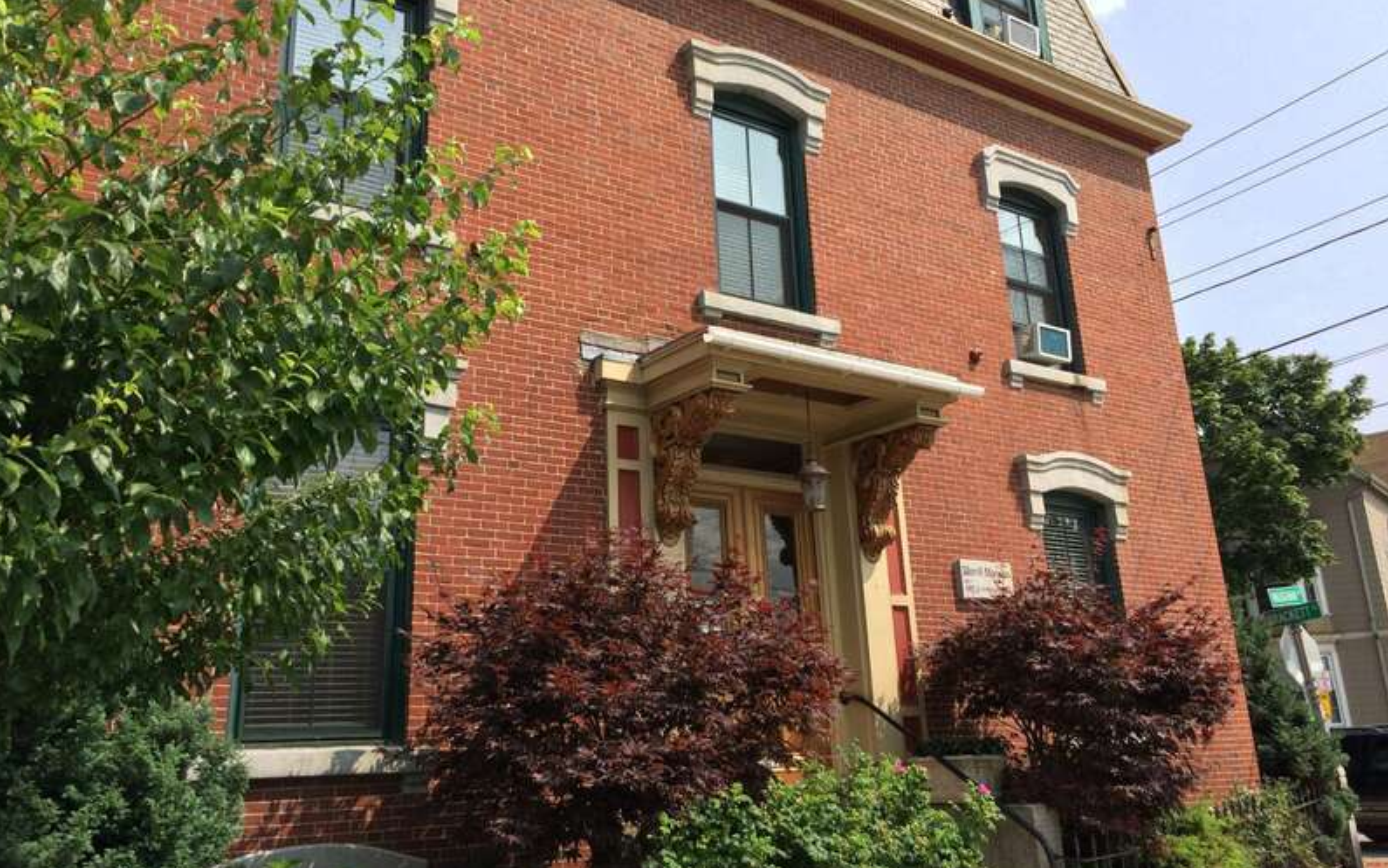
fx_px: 1211
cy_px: 381
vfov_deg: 39.4
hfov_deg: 59.6
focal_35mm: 32
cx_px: 691
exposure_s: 1/1642
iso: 32
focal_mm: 4.12
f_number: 2.2
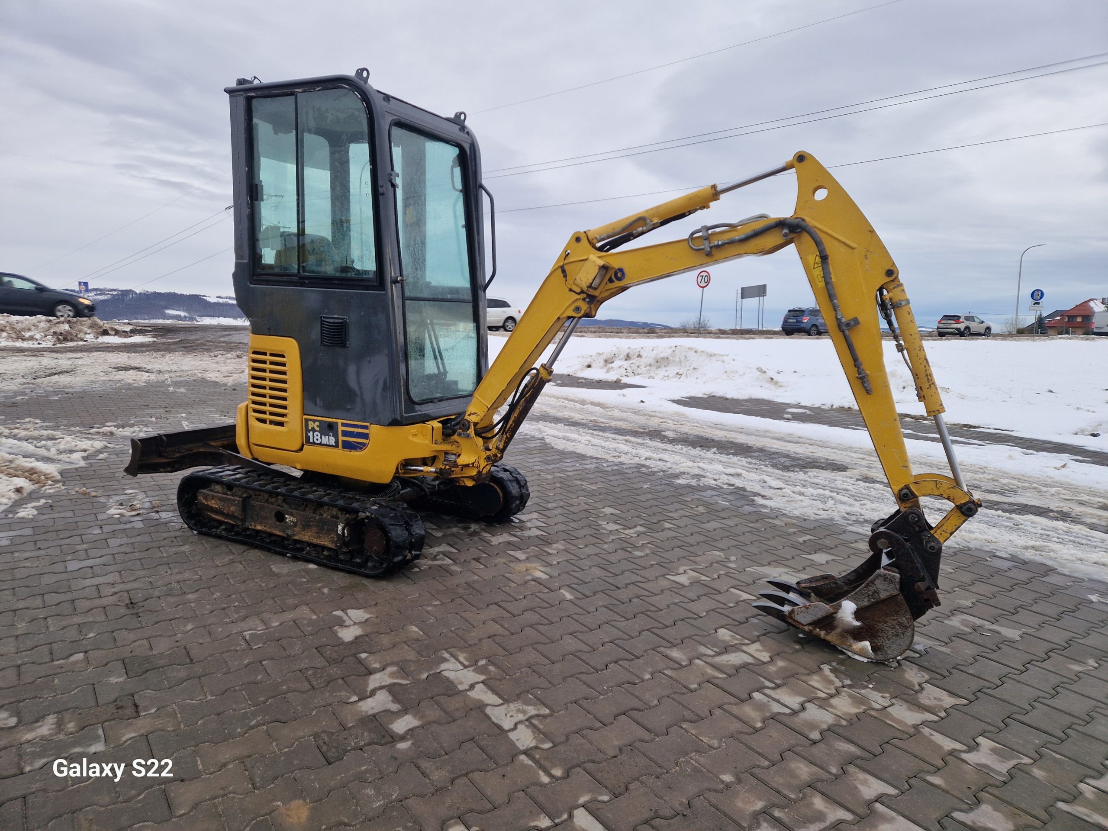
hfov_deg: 73.9
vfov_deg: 58.9
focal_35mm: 23
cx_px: 554
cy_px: 416
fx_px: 736
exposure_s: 1/180
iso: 50
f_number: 1.8
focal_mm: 5.4
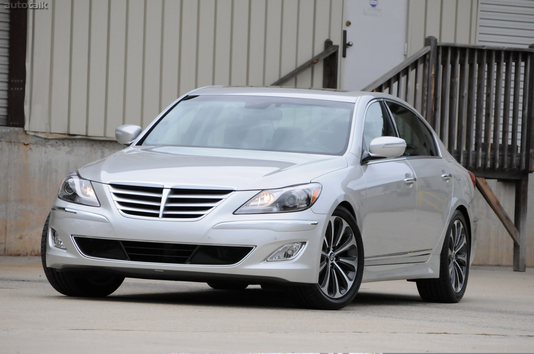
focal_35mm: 202
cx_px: 267
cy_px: 177
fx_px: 3000
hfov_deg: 10.2
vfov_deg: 6.8
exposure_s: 1/1250
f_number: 8
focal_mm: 135
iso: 2000
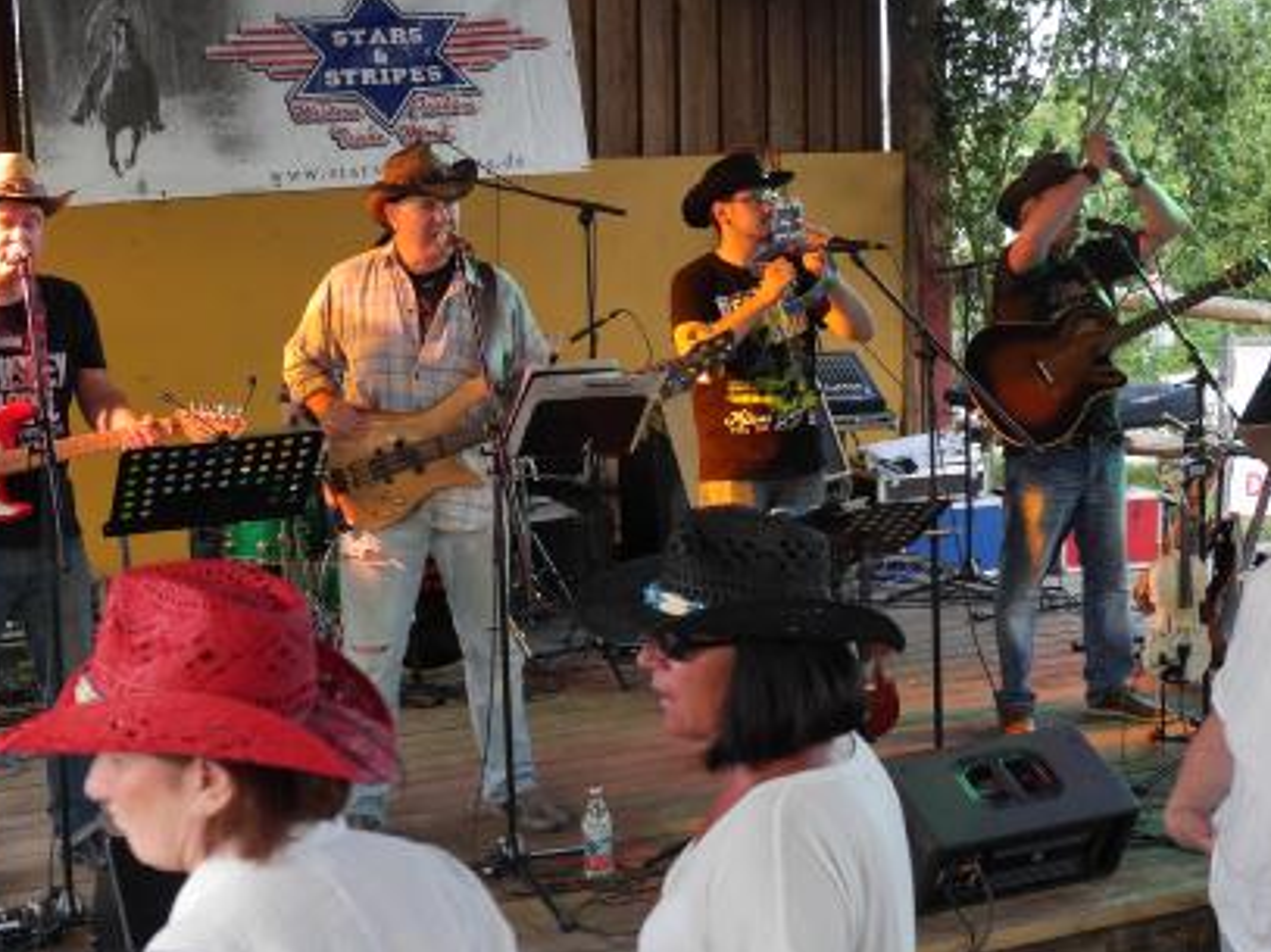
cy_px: 387
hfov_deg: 34.3
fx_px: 2056
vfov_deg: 26.0
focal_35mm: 56
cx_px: 543
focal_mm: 19
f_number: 4.4
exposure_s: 1/60
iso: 1000
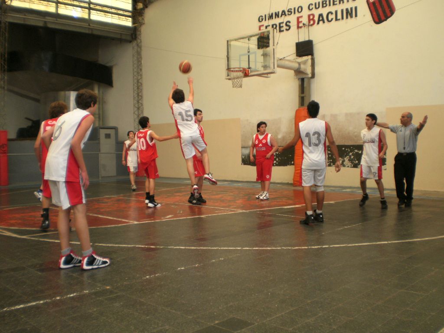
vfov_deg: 39.7
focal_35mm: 36
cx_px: 222
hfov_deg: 51.4
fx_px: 462
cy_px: 166
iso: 100
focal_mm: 6.3
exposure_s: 1/80
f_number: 3.1
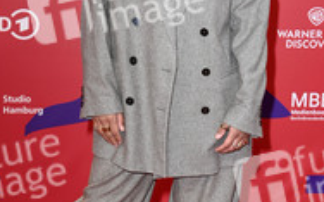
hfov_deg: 16.6
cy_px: 90
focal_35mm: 126
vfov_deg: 10.4
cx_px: 165
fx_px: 1111
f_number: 6.3
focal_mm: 58
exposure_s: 1/250
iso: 640
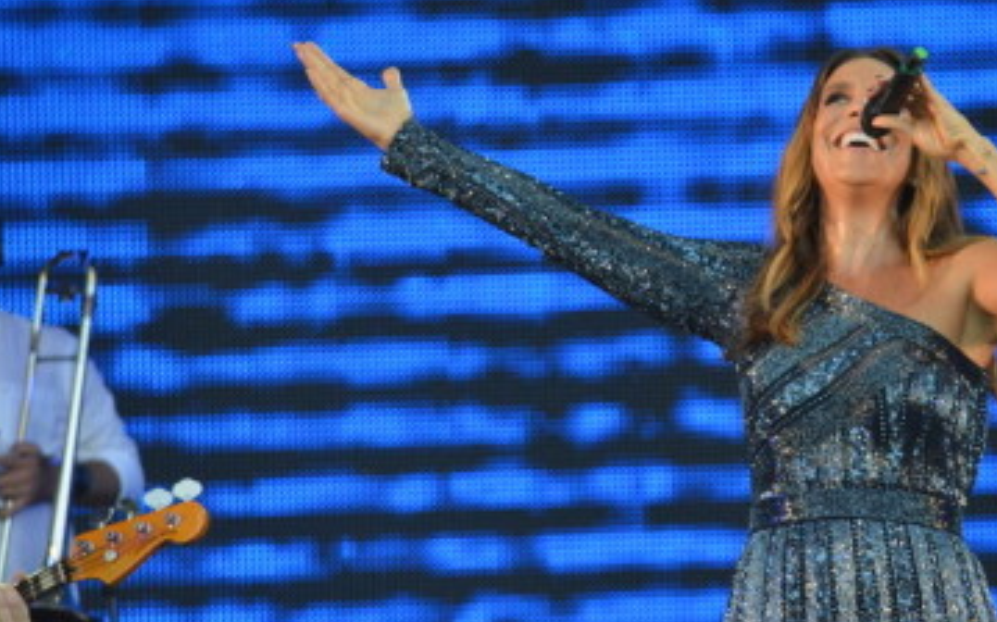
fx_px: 10397
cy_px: 403
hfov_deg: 5.5
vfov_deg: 3.4
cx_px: 791
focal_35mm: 383
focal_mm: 155
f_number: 5
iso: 800
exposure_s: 1/320
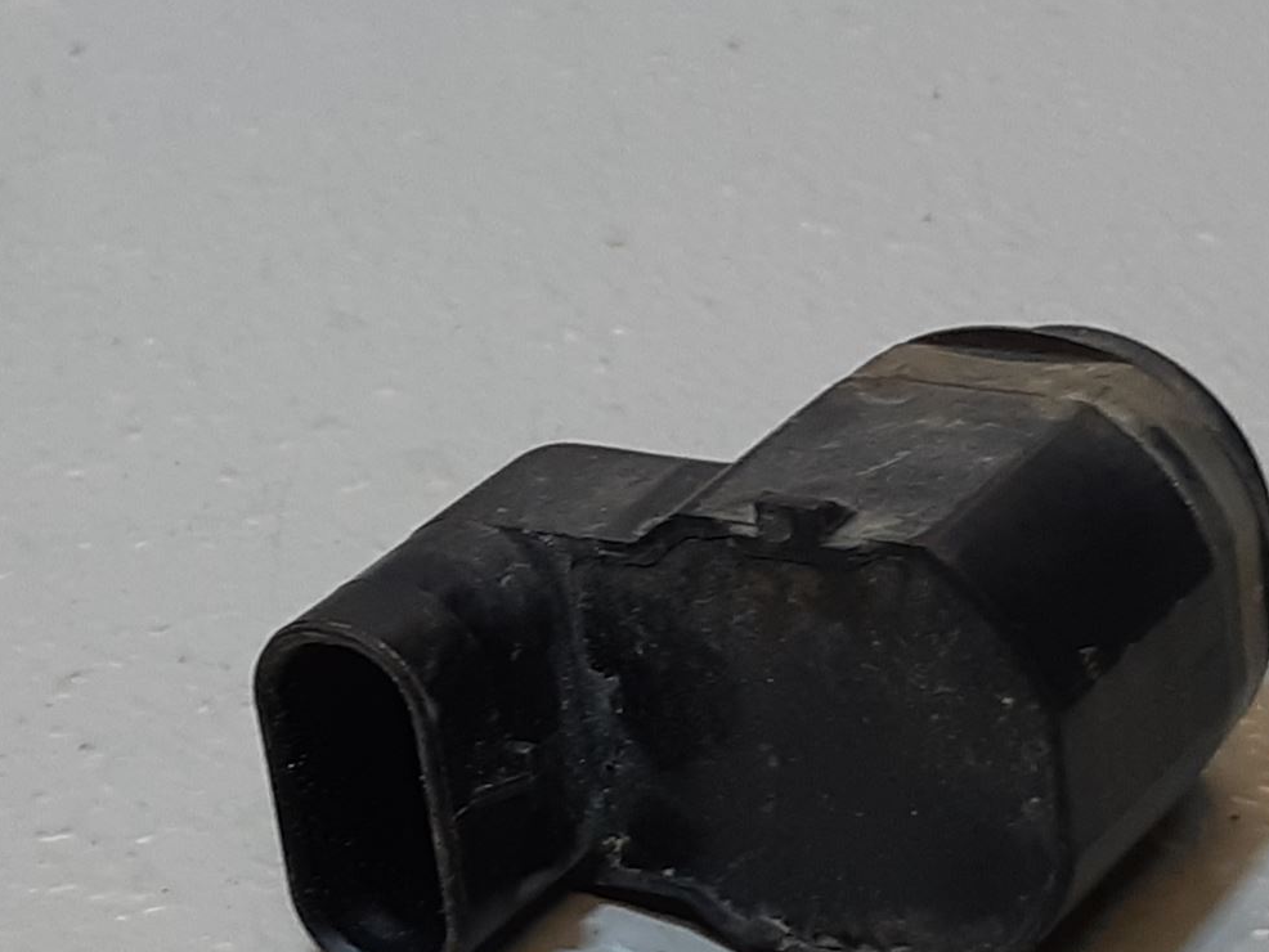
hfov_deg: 35.4
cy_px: 798
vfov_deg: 26.4
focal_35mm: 54
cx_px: 773
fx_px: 1980
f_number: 1.7
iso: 80
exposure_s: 1/100
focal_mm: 3.93
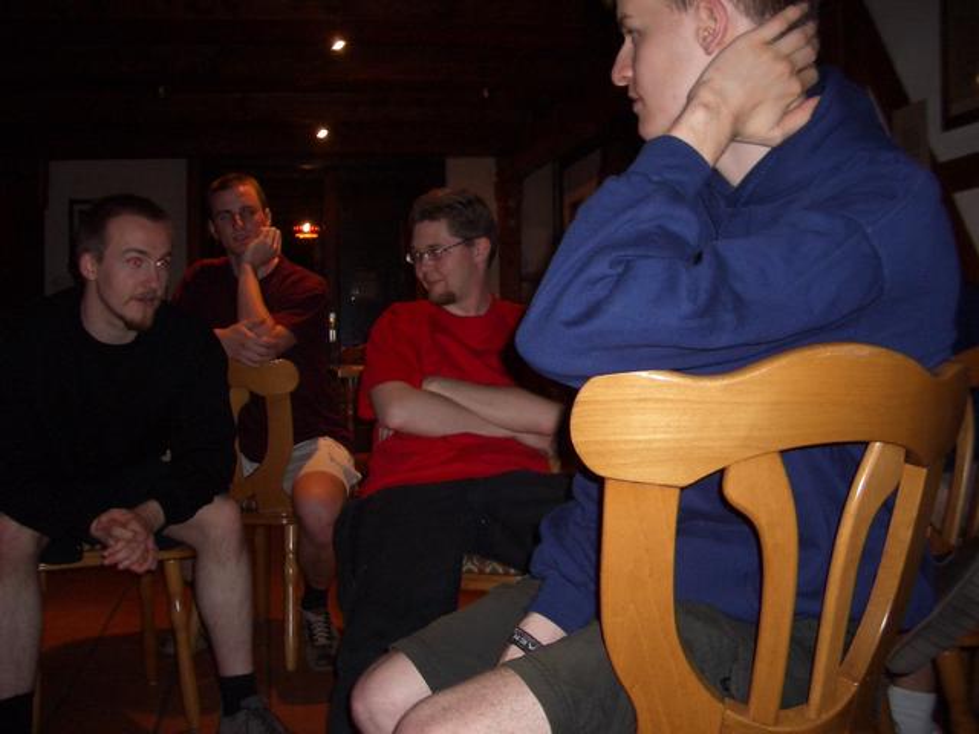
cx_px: 490
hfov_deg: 52.6
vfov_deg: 40.7
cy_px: 367
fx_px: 990
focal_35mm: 35
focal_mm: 5.8
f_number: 2.6
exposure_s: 1/40
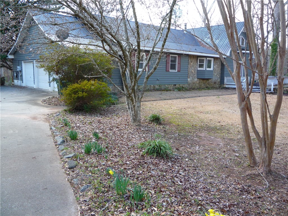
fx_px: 250
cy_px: 108
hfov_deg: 60.0
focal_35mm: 30
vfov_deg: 46.8
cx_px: 144
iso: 100
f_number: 3.3
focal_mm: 5.2
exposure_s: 1/80
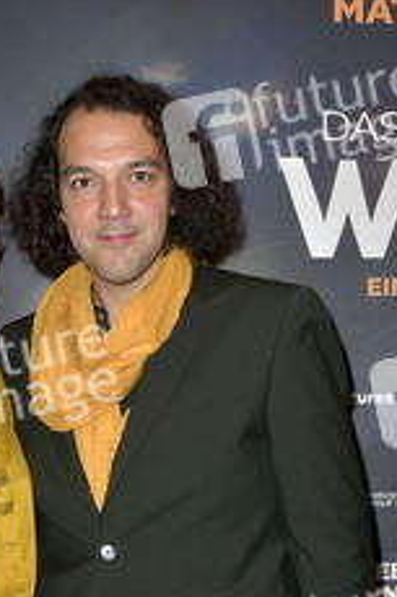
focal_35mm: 73
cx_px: 60
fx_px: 1209
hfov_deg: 18.4
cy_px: 517
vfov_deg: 26.9
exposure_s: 1/250
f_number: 5.6
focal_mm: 42
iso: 1250
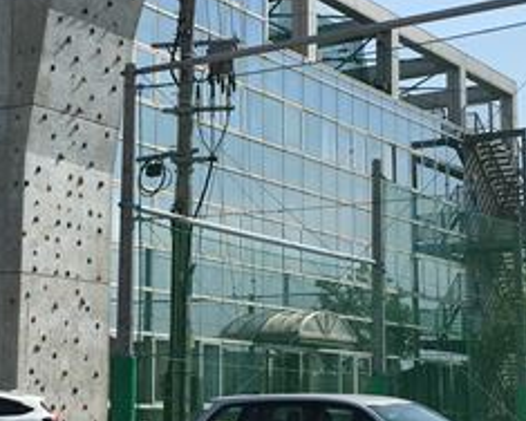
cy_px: 215
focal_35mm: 77
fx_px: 1199
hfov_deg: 24.3
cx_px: 87
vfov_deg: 19.9
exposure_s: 1/2481
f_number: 2.2
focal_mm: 4.15
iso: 25
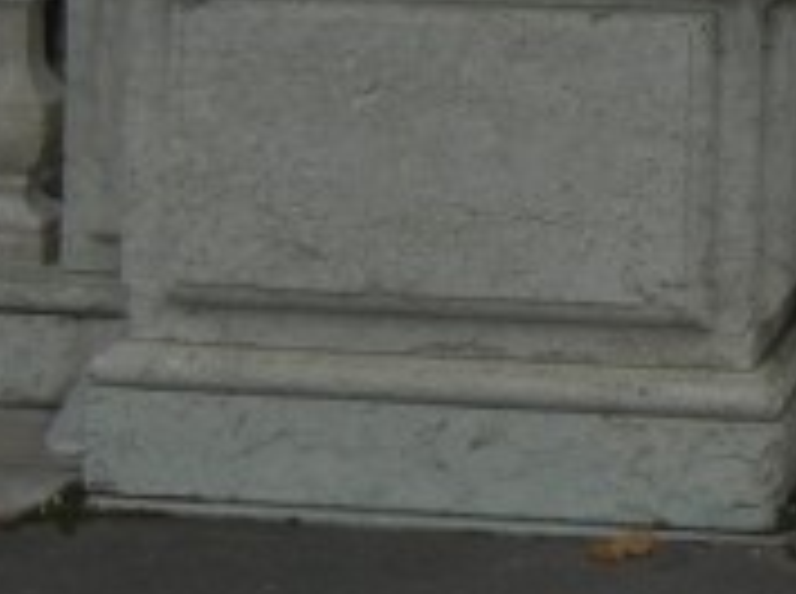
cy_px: -526
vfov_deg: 8.2
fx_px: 3993
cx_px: 976
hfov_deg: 11.2
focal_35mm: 174
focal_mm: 5.4
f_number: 7
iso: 160
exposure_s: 1/593
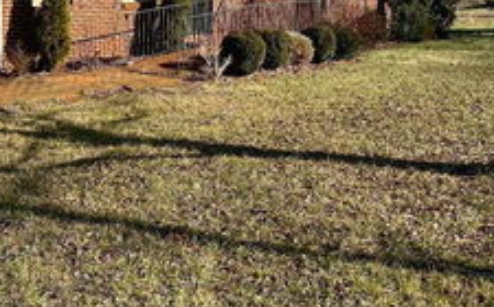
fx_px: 780
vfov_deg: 21.6
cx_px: 72
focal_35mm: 58
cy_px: 11
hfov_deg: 33.7
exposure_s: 1/3058
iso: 80
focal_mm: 6.86
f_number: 1.78
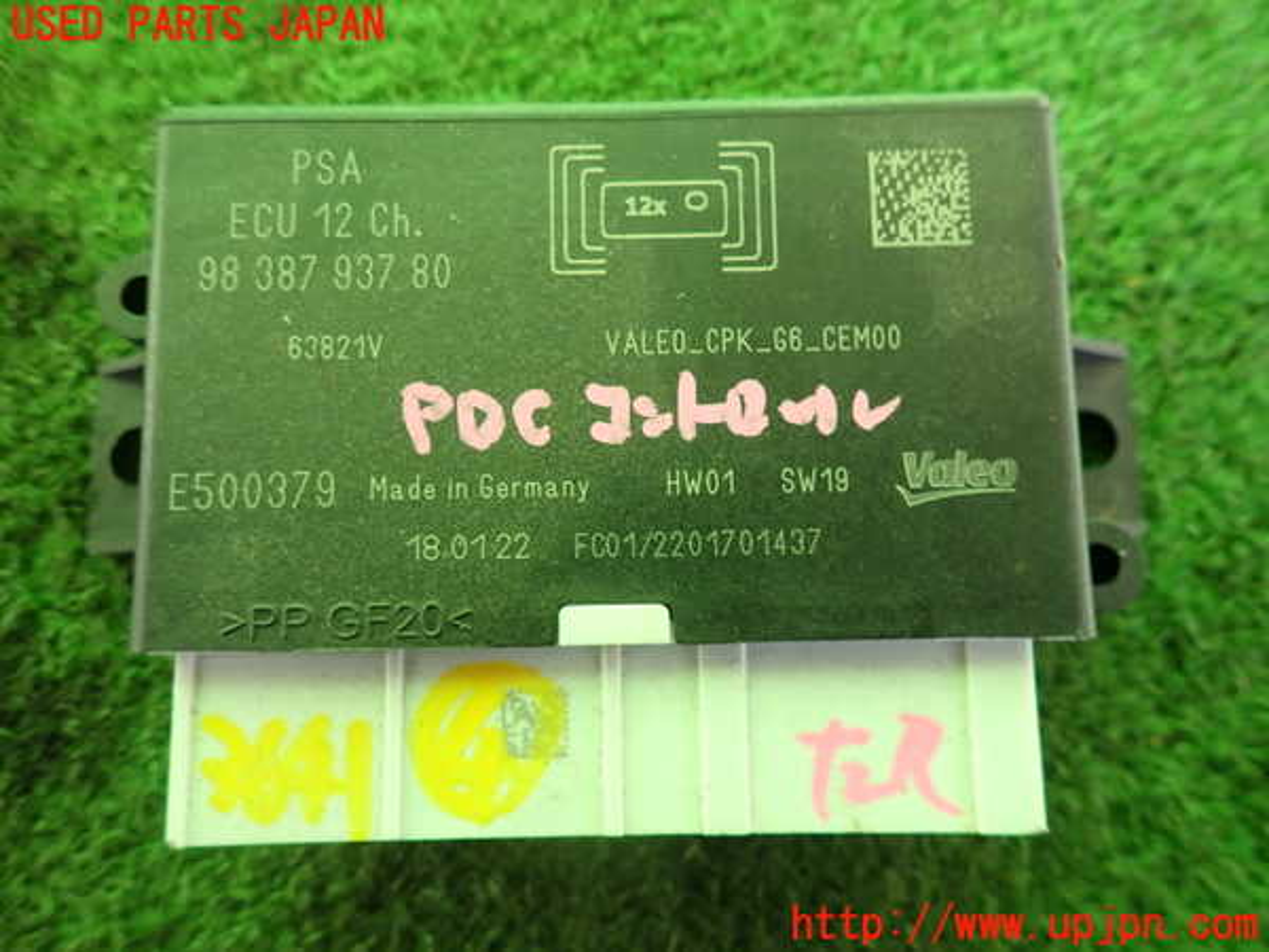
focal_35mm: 25
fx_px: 916
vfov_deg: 54.9
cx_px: 634
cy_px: 476
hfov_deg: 69.4
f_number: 2
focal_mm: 4.5
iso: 160
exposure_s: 1/60
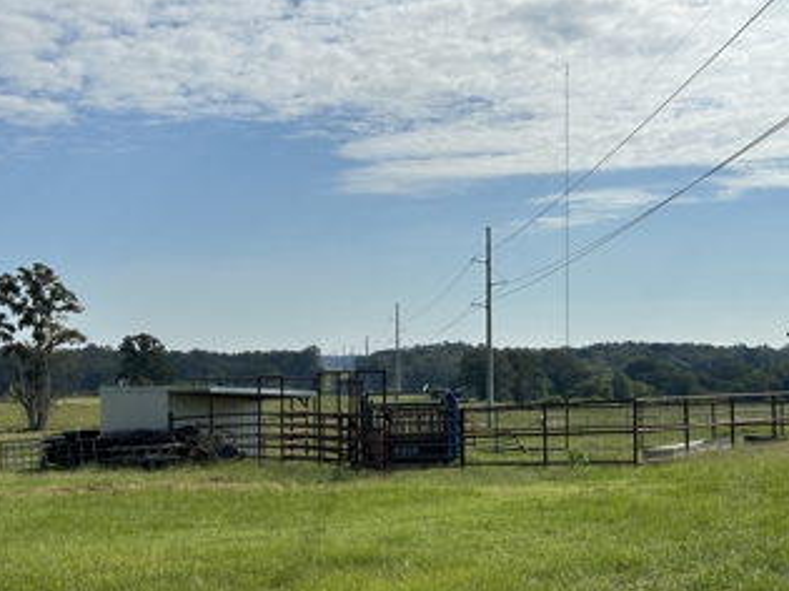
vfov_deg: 23.9
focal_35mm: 61
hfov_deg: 31.7
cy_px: 371
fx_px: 1390
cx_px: 371
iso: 64
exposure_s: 1/8929
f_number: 1.78
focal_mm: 6.86
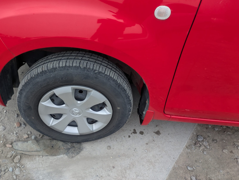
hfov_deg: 61.3
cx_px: 101
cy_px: 78
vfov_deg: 48.1
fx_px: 200
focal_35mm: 29
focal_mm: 5.43
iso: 59
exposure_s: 1/399
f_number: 1.89
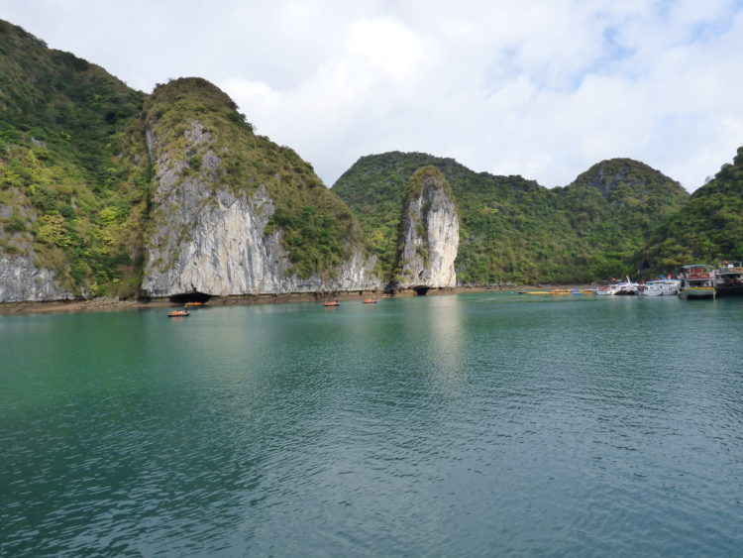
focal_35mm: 20
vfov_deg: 66.0
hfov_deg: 81.7
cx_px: 372
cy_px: 279
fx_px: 429
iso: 200
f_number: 4
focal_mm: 3.58
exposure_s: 1/800
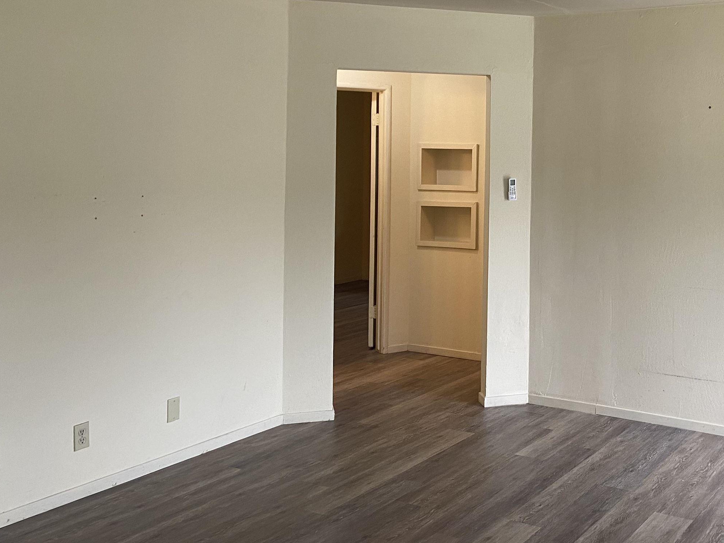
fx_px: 837
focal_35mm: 40
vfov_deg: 35.4
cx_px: 553
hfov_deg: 45.0
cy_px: 162
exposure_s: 1/60
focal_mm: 4.25
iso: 80
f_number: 1.8
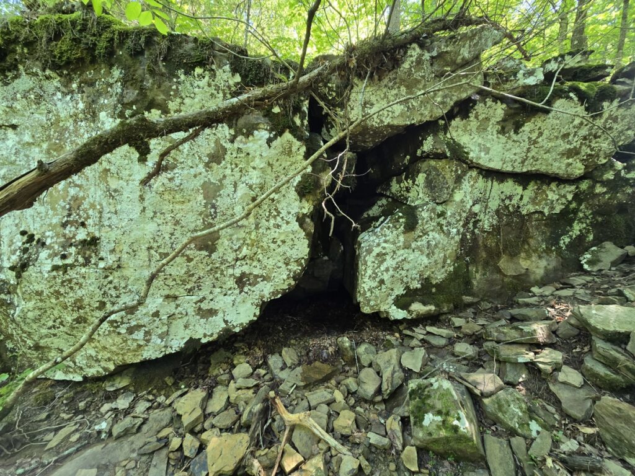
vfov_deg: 89.9
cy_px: 238
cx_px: 318
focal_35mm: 13
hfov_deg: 106.2
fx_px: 238
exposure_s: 1/60
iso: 100
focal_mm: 2.2
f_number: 2.2
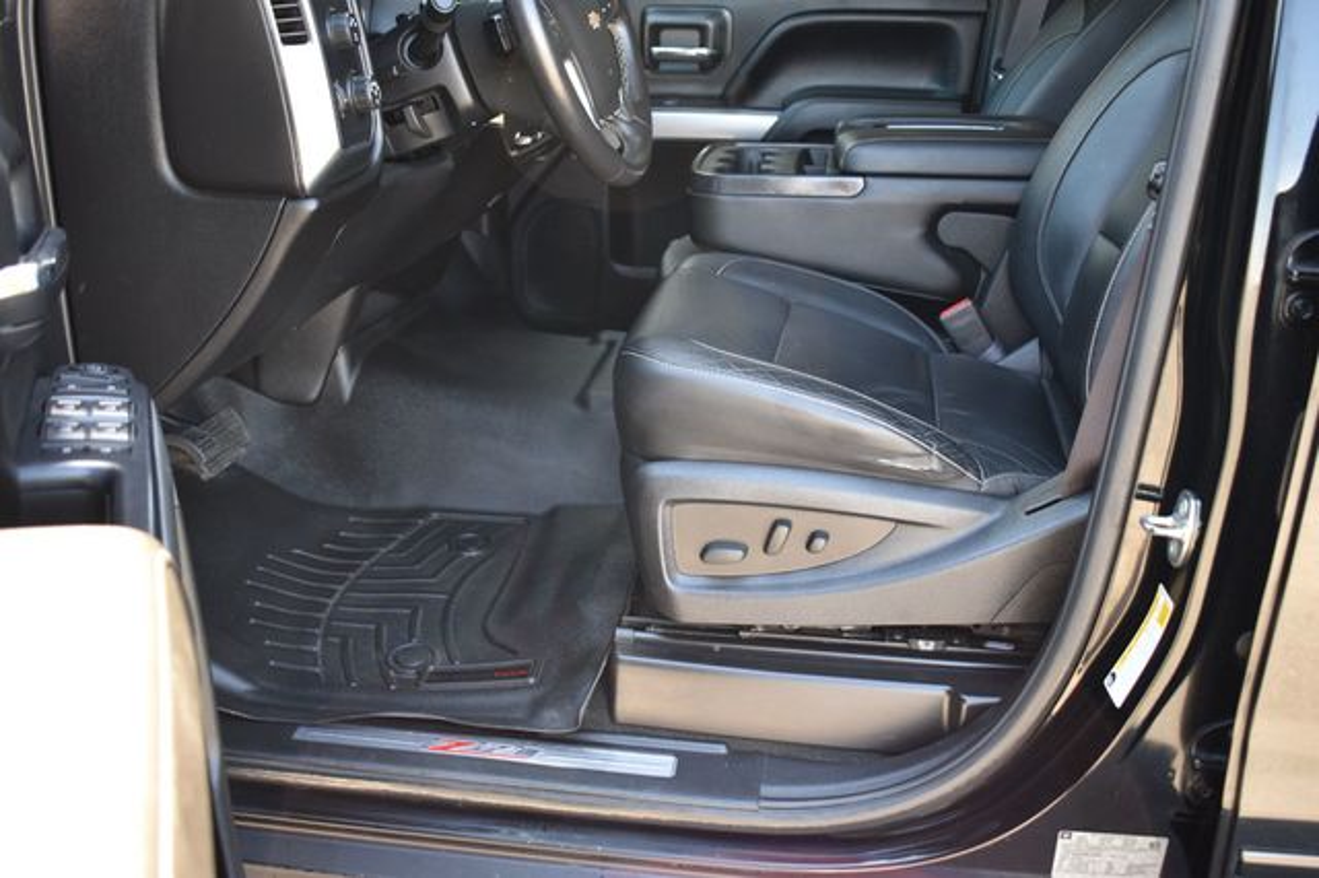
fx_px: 1373
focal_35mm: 38
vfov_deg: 35.5
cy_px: 439
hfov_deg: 51.3
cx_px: 660
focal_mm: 25
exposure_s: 1/60
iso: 400
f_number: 4
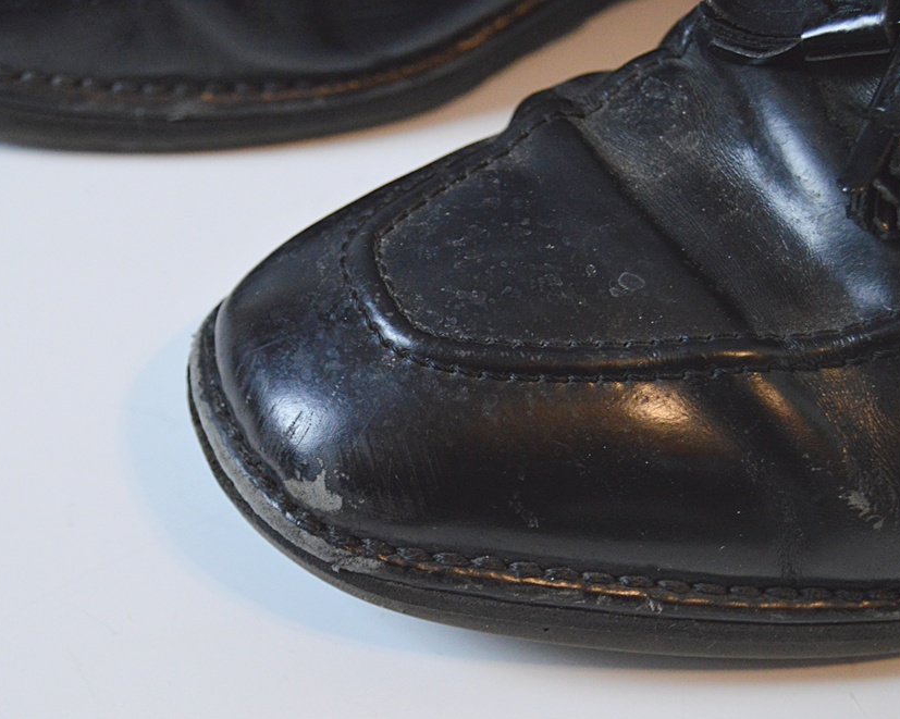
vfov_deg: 16.4
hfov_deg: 20.5
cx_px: 362
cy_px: 361
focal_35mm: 94
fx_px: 2491
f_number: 5.6
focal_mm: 55
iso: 2800
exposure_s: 1/60
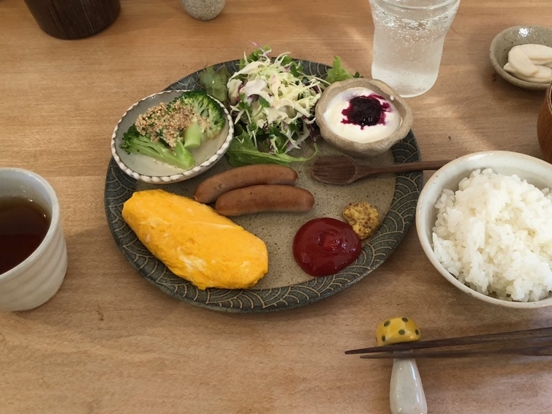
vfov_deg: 37.5
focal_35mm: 38
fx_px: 606
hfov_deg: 48.8
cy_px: 162
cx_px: 320
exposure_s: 1/25
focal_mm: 4
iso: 40
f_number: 1.8
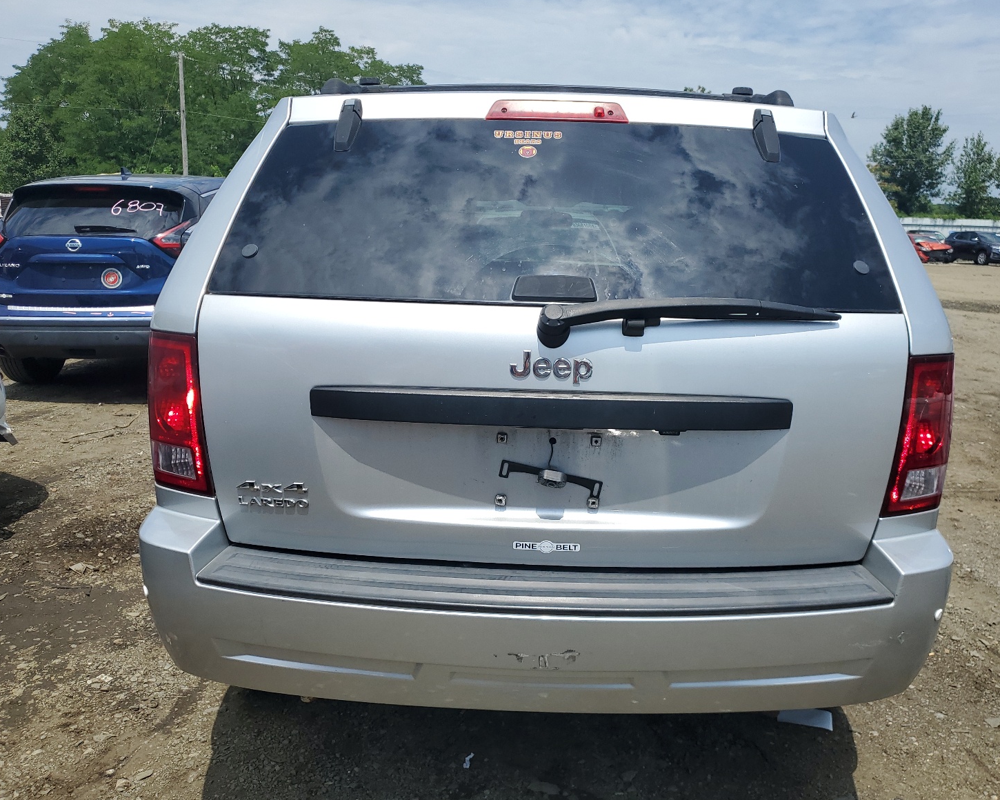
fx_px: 829
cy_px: 399
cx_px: 542
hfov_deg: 62.1
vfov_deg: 51.5
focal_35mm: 28
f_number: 1.5
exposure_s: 1/5000
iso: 50
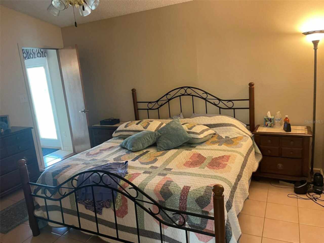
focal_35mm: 26
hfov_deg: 67.3
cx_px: 162
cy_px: 122
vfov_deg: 53.1
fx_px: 243
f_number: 1.6
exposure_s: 1/60
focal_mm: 4.2
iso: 400
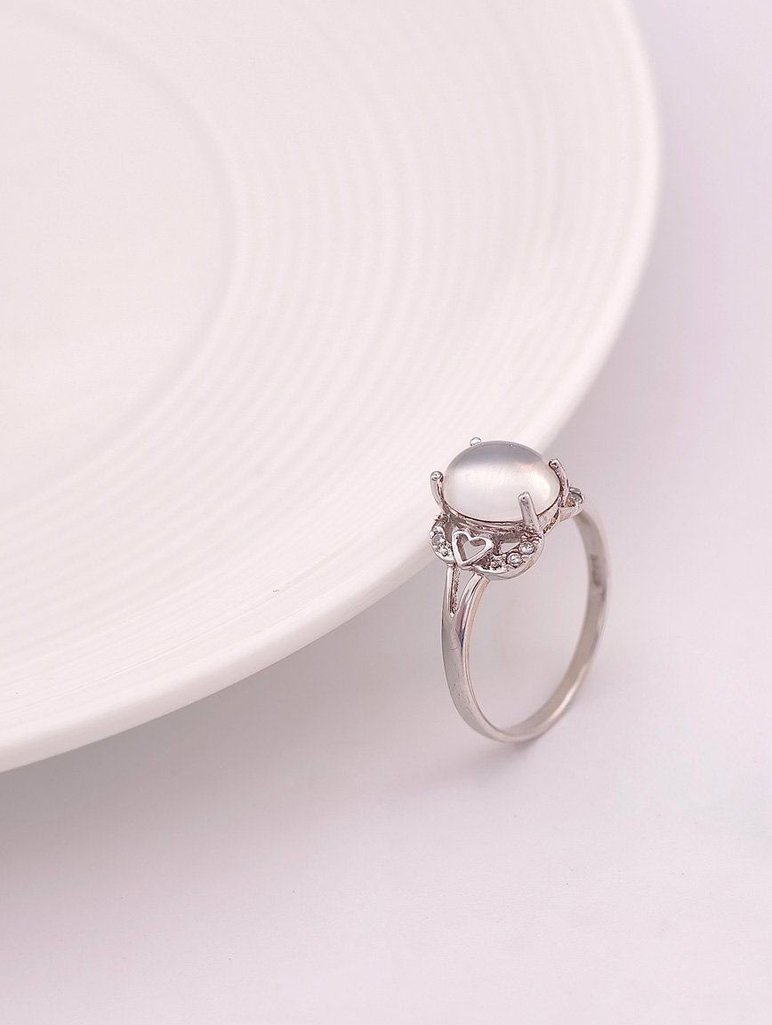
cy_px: 512
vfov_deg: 15.1
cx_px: 386
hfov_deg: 11.4
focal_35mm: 130
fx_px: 3856
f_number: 2.67
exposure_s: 1/200
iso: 125
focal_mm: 22.48
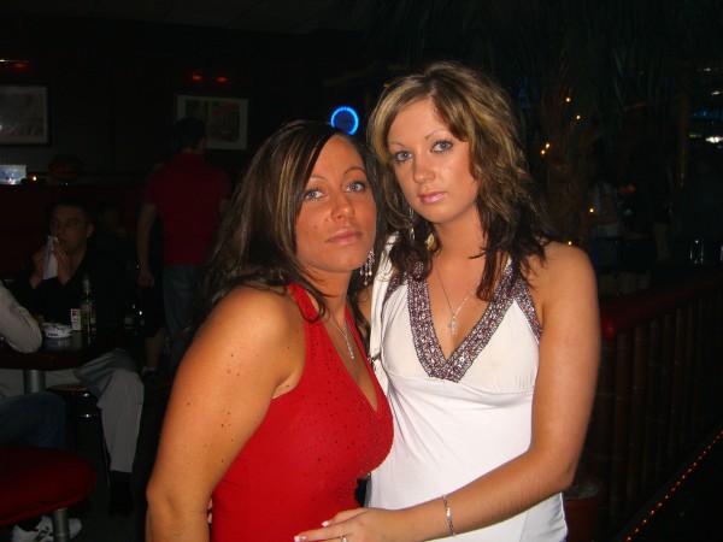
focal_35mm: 38
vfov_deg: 37.7
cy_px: 271
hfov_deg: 49.0
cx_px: 362
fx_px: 794
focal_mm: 7.9
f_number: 2.8
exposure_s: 1/60
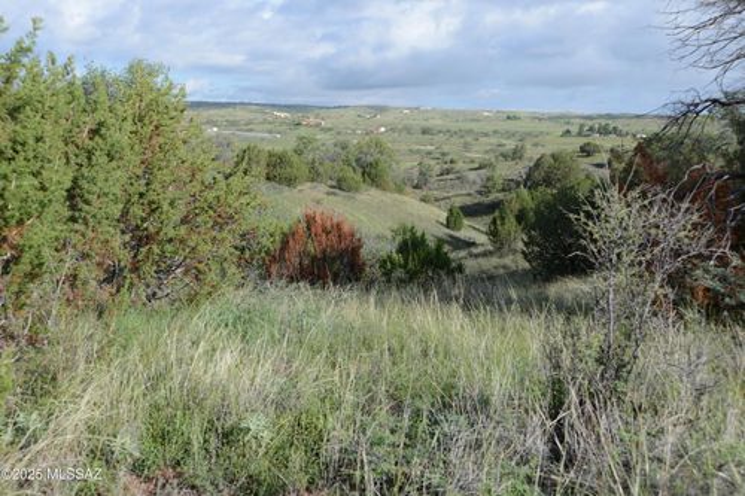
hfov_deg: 48.5
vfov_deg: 33.4
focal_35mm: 40
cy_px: 248
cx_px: 372
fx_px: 827
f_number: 8
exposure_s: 1/250
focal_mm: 40
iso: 100
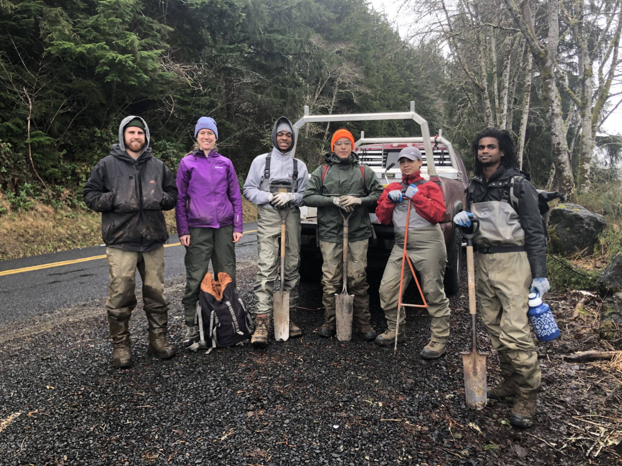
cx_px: 311
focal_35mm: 28
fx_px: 503
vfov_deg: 49.7
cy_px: 233
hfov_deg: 63.4
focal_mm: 4
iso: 64
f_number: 1.8
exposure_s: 1/120
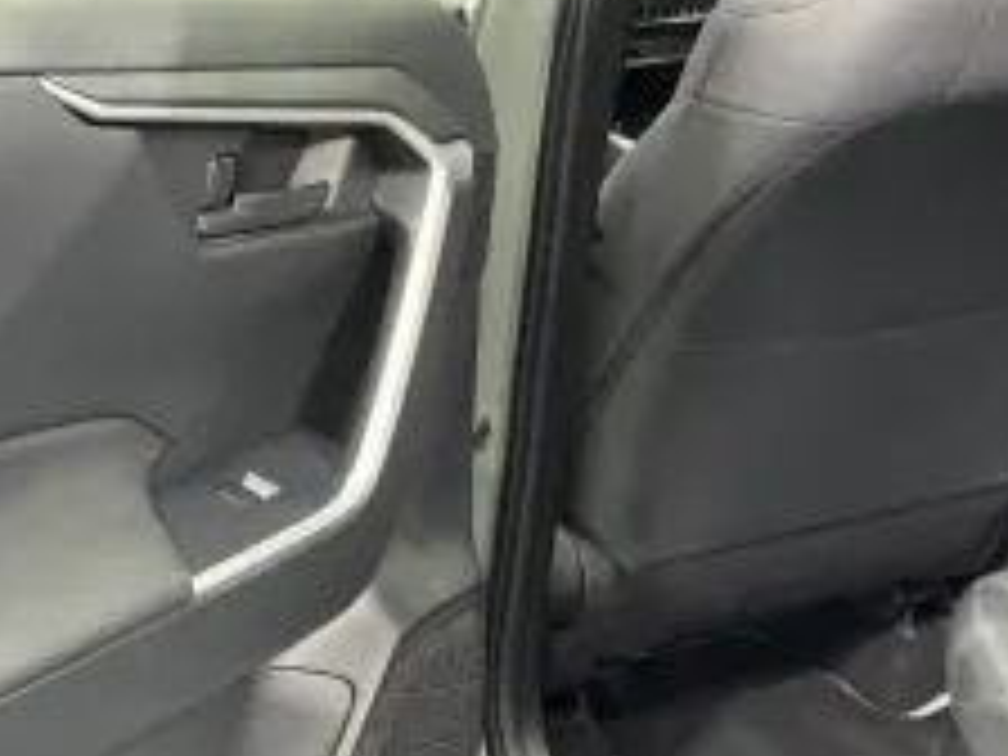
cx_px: 225
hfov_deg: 25.0
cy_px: 392
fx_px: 2242
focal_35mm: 77
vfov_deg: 19.1
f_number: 1.78
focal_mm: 6.76
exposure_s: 1/25
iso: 500
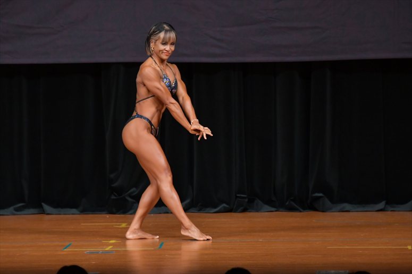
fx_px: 3603
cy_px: 137
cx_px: 206
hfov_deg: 6.5
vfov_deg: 4.4
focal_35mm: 315
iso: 4000
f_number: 5.6
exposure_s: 1/400
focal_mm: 210
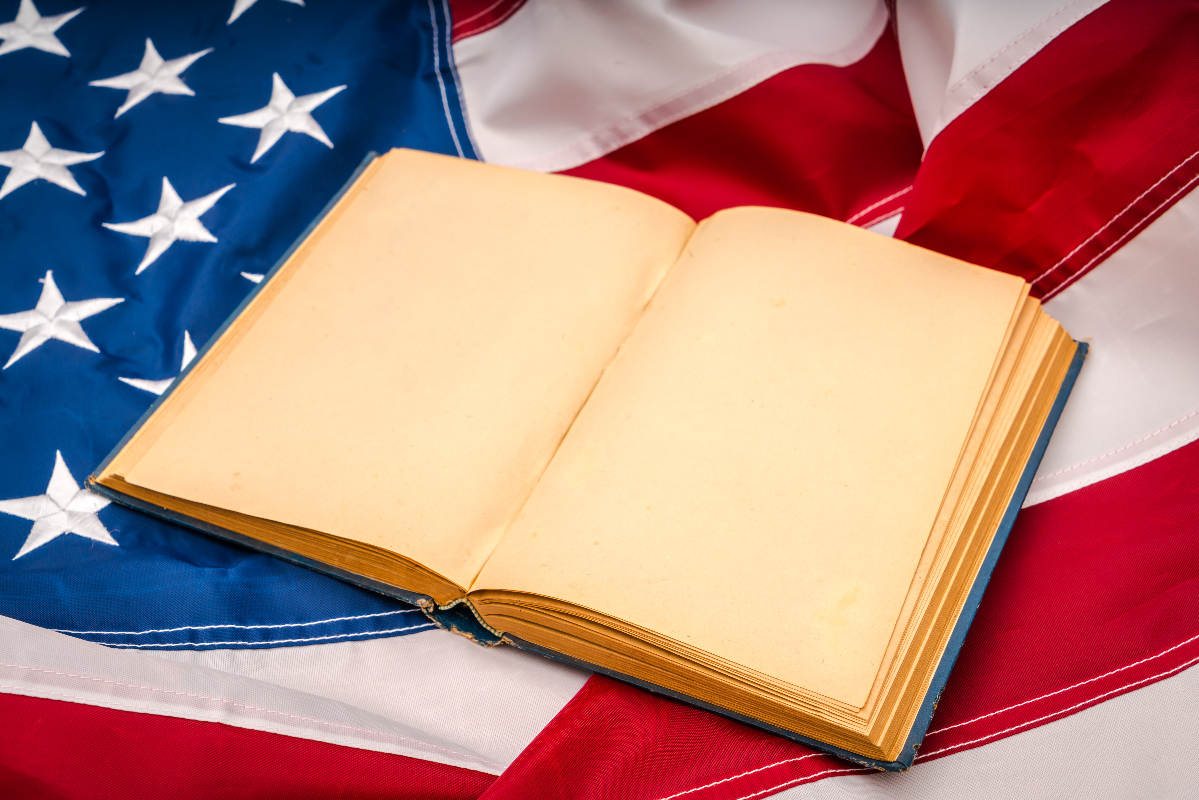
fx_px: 1965
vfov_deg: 23.0
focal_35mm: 59
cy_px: 400
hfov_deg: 33.9
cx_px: 600
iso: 100
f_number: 11
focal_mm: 59
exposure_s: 1/200
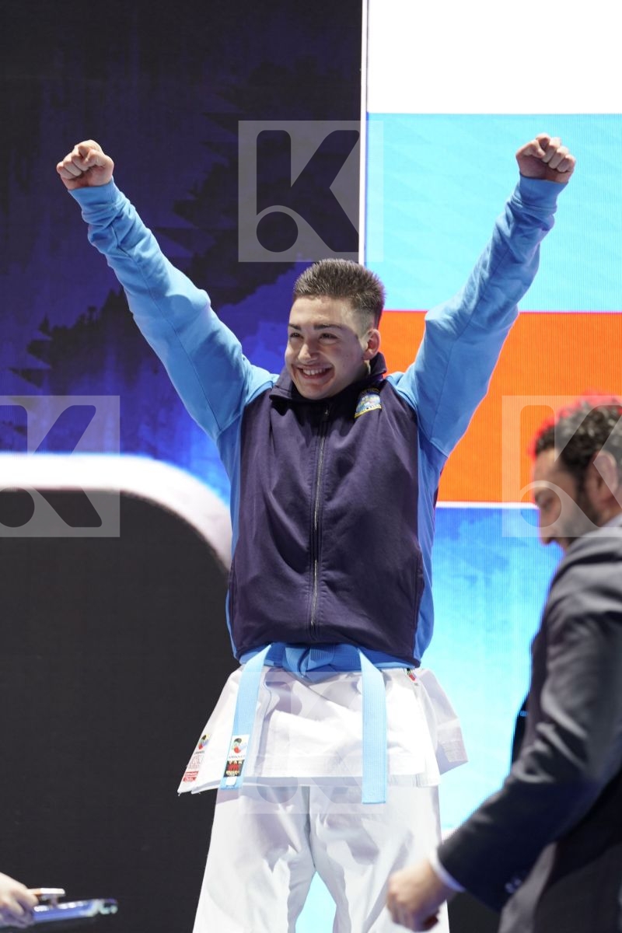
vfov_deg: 10.3
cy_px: 466
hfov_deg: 6.9
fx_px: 5183
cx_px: 311
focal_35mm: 200
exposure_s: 1/250
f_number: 2.8
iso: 1250
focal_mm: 200
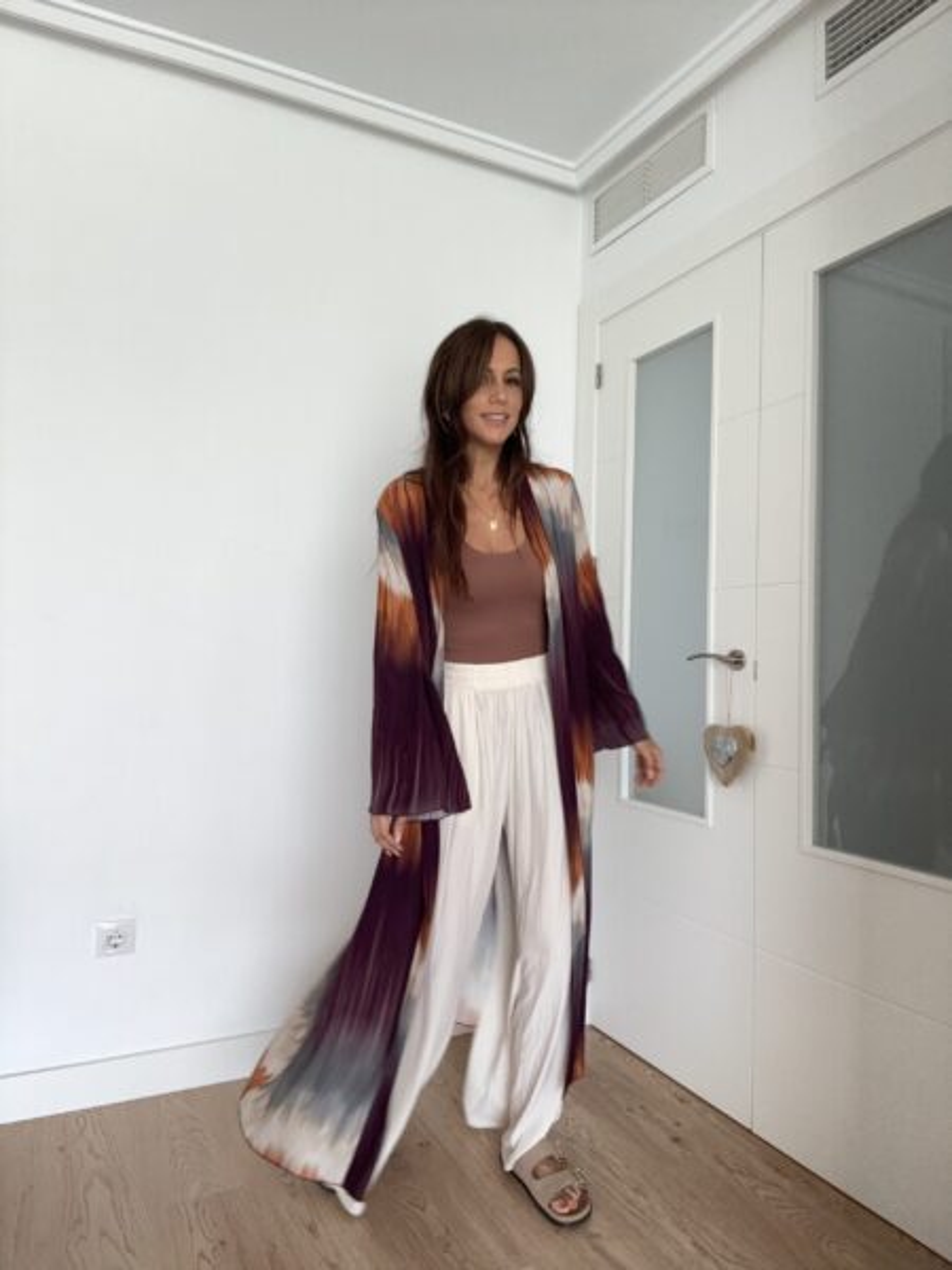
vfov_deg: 73.9
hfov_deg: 58.9
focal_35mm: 23
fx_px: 843
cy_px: 635
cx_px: 476
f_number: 1.9
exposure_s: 1/66
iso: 80
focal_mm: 2.69
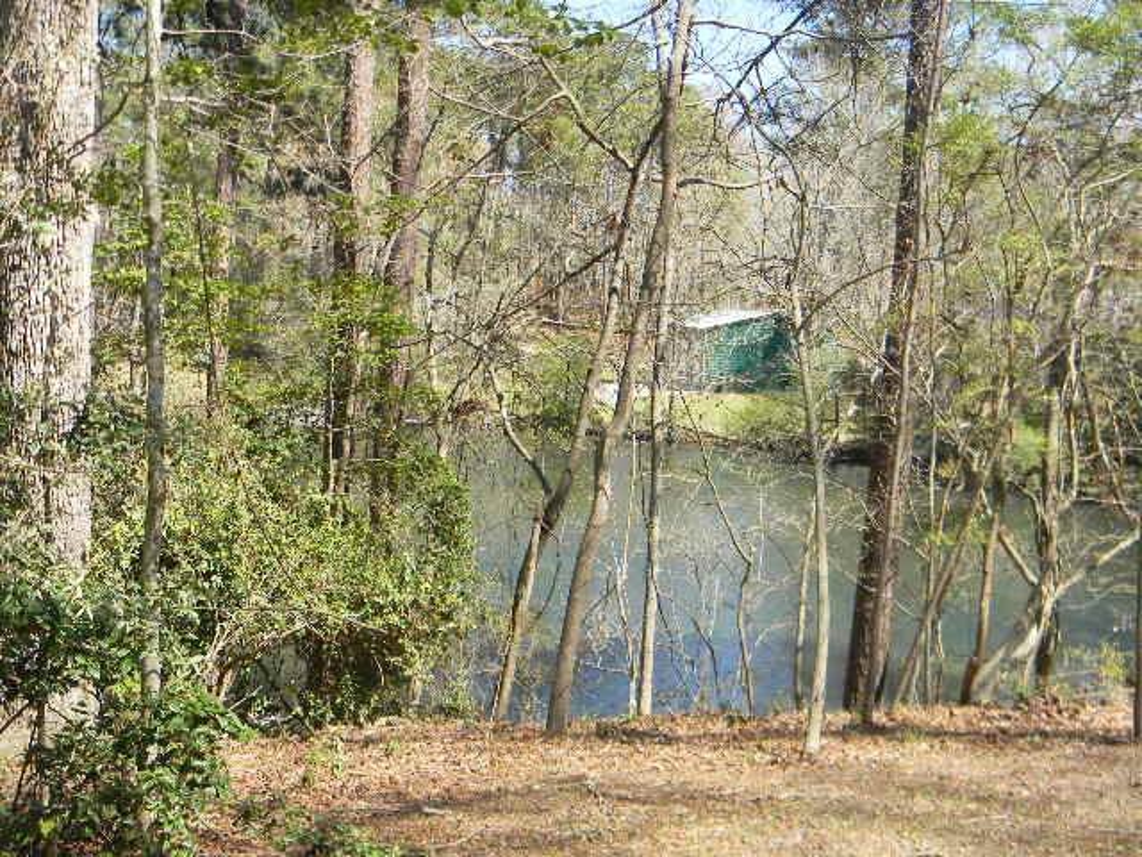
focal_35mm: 47
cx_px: 571
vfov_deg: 30.9
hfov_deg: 40.4
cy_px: 428
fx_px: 1551
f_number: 3.9
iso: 80
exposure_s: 1/250
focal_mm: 8.6
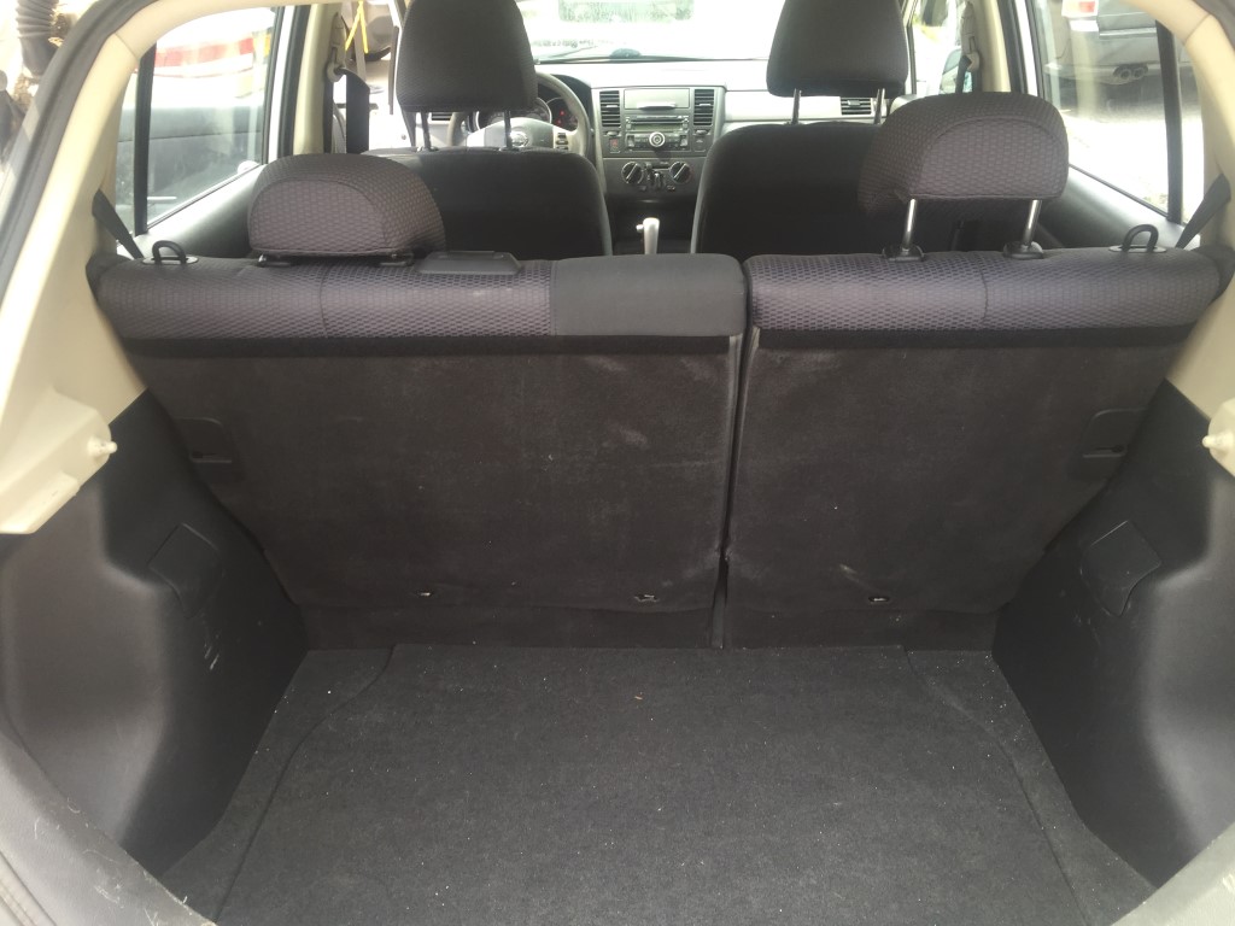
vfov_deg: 48.2
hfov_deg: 61.7
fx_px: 1035
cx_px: 618
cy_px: 463
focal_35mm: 29
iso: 32
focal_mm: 4.15
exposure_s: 1/120
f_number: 2.2
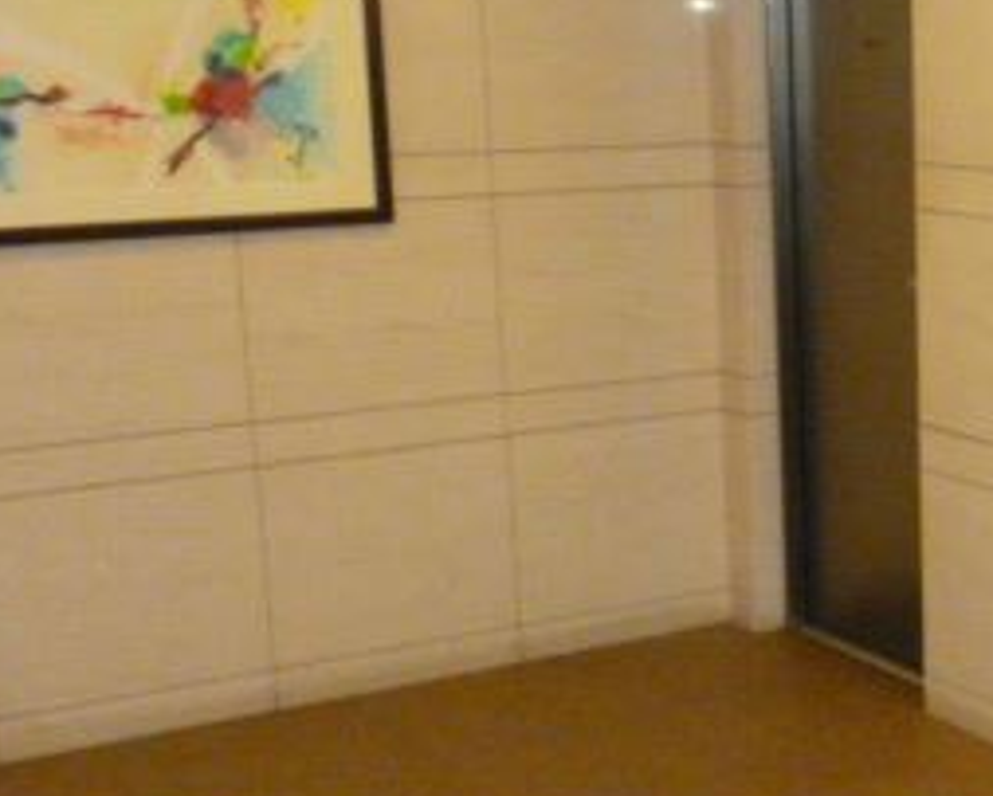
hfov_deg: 25.1
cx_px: 1154
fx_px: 2030
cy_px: 474
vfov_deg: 22.2
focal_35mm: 69
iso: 800
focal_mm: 5
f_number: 3.1
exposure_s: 1/60
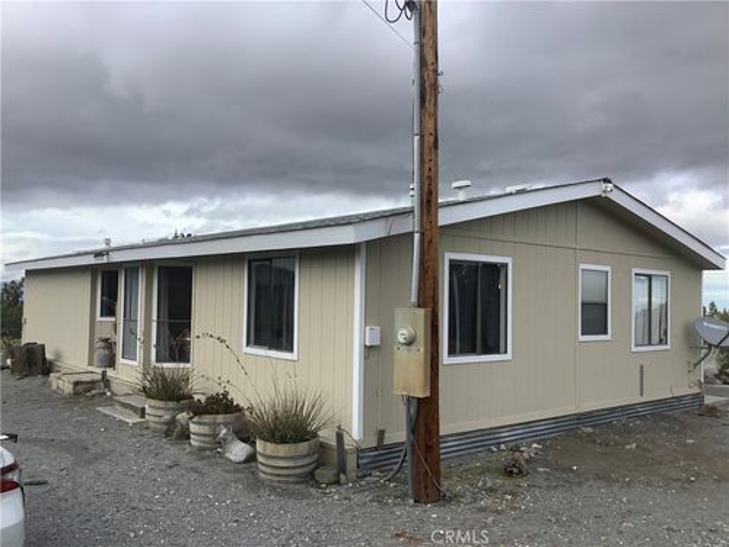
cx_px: 364
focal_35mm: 31
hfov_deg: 58.4
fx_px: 653
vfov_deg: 45.4
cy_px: 274
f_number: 2.4
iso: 25
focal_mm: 3.3
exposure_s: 1/769
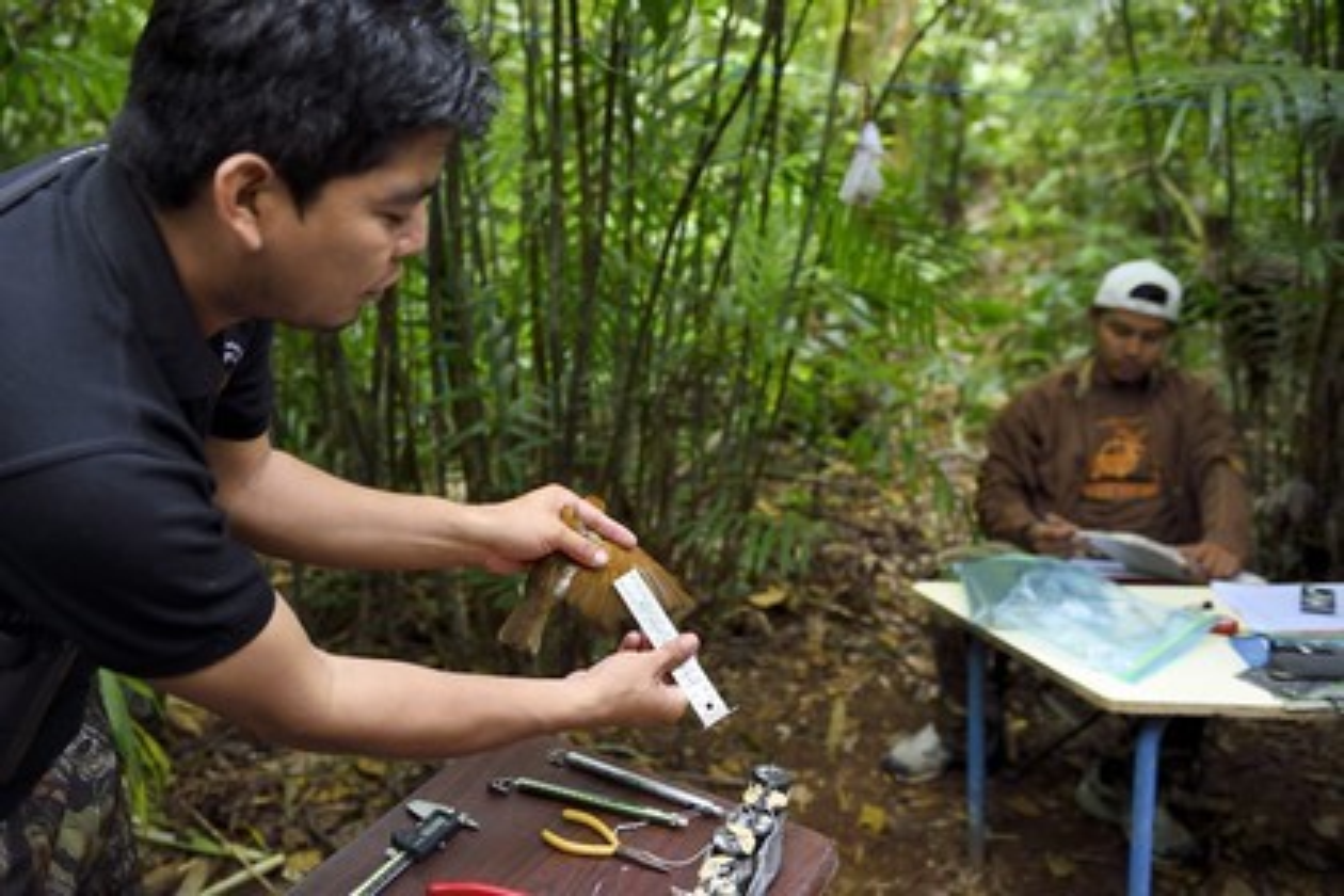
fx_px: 1083
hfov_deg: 63.7
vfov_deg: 45.0
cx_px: 672
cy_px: 448
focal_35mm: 29
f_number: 3.2
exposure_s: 1/100
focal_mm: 29
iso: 1600
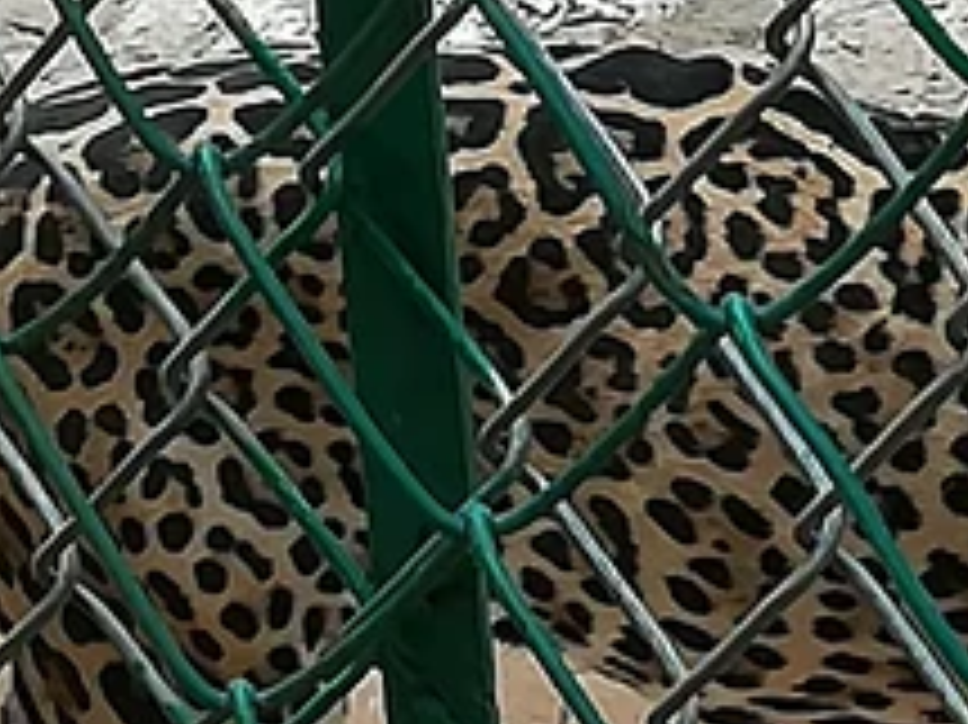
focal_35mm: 253
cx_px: 1355
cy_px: 265
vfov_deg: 5.9
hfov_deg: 7.7
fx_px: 7071
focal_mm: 3.83
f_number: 2.2
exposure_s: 1/60
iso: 80
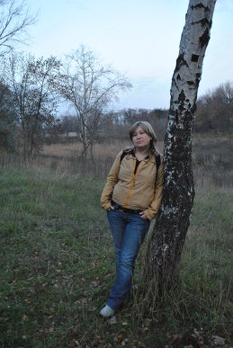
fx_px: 407
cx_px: 116
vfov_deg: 46.4
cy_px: 174
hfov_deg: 32.0
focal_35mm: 42
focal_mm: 28
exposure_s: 1/125
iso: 1600
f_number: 4.5
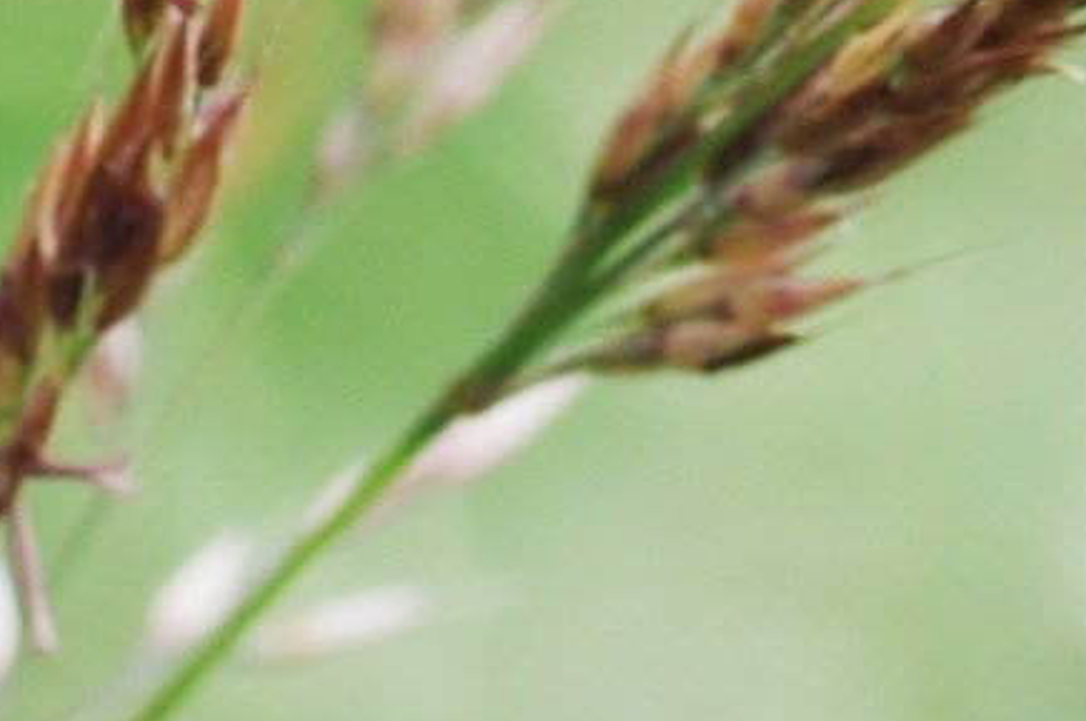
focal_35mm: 830
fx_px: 25001
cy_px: -622
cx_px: 2185
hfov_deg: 2.5
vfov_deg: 1.6
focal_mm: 100
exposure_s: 1/15
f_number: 8
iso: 100
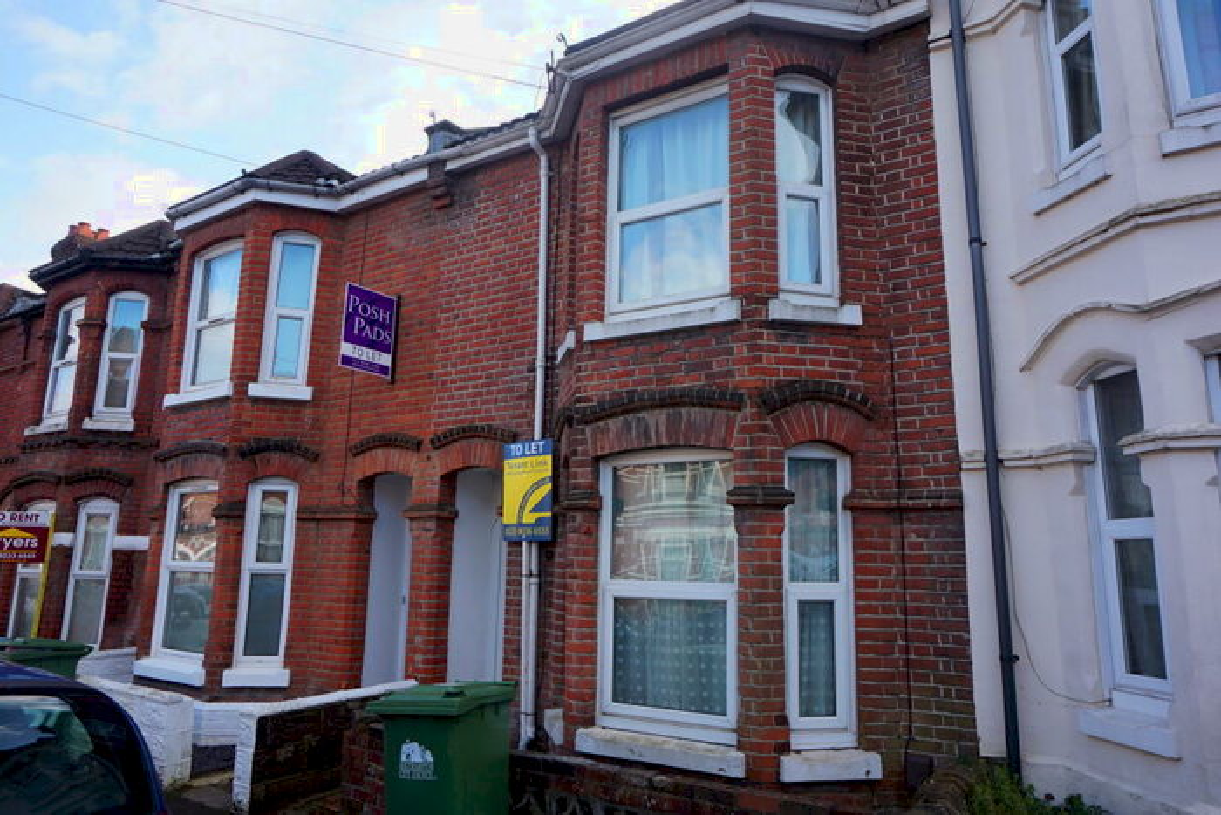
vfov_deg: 53.2
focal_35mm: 24
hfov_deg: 73.7
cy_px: 408
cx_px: 610
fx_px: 814
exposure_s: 1/80
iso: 100
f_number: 7.1
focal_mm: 16
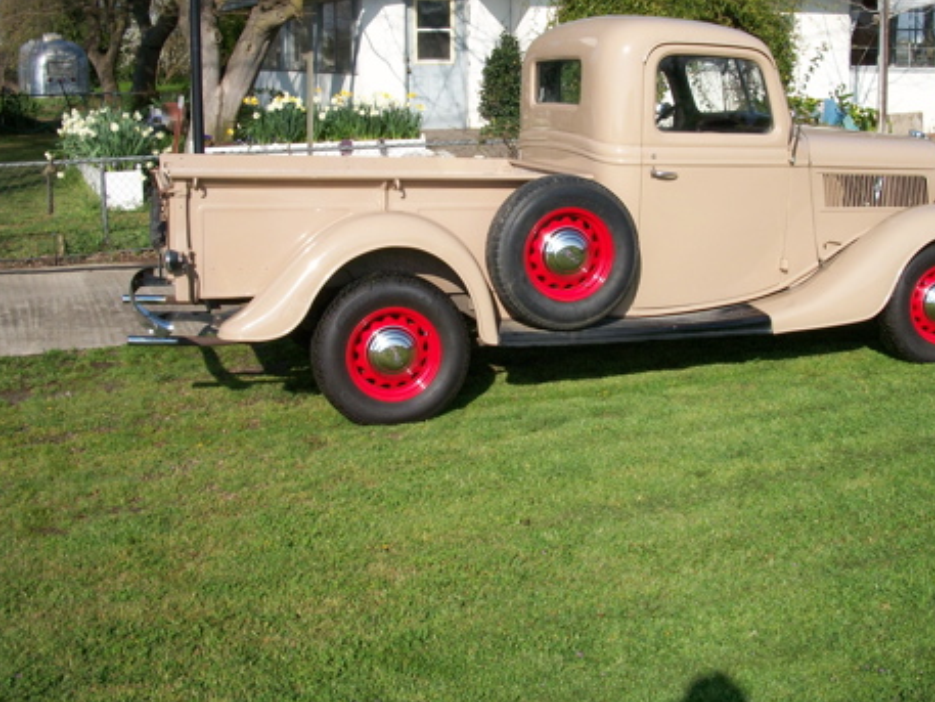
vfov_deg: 29.6
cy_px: 295
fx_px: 1324
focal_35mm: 49
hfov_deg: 38.7
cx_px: 563
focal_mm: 6.3
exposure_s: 1/320
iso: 80
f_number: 5.6
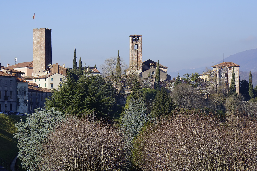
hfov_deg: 20.0
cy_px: 86
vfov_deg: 13.4
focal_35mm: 102
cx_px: 128
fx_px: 728
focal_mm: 68
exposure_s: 1/160
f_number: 10
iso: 100
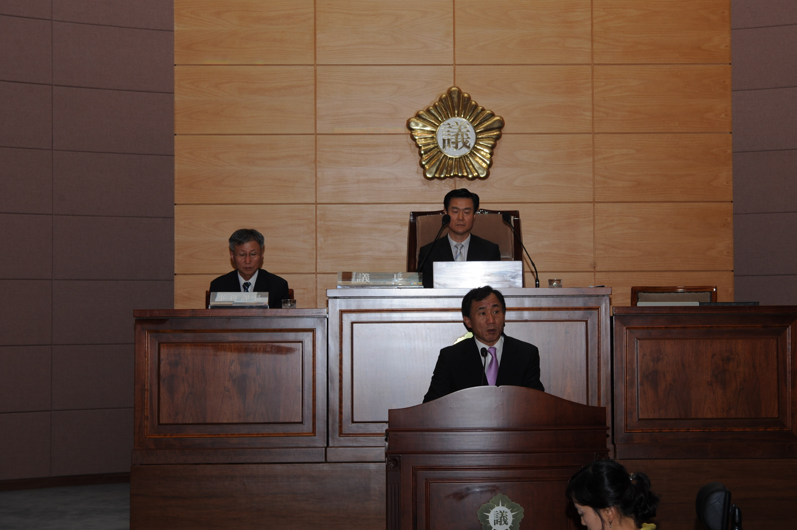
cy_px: 236
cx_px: 471
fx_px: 1836
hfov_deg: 24.5
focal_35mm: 83
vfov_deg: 16.4
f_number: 8
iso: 400
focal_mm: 70
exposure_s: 1/80
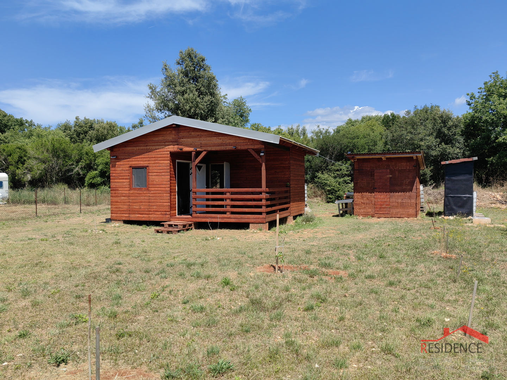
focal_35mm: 27
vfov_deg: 51.4
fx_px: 395
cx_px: 254
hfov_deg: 65.3
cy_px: 190
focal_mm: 5.54
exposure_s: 1/2494
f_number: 1.8
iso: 50
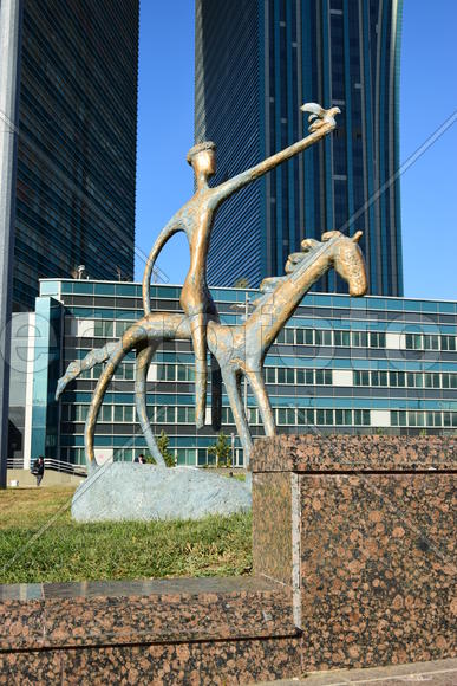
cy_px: 343
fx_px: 799
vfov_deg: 46.4
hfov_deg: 31.9
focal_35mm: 42
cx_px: 228
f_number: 9
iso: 100
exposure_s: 1/160
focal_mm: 28
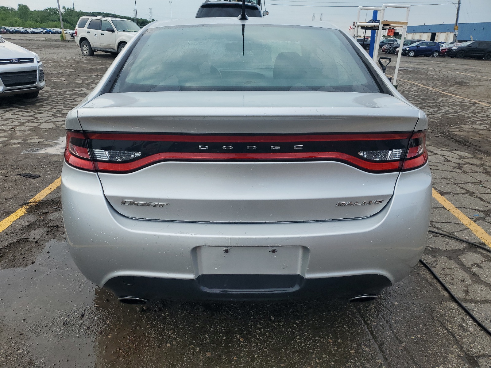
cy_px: 184
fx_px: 369
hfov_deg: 67.3
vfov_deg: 53.1
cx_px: 246
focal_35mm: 26
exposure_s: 1/1667
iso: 50
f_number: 1.5
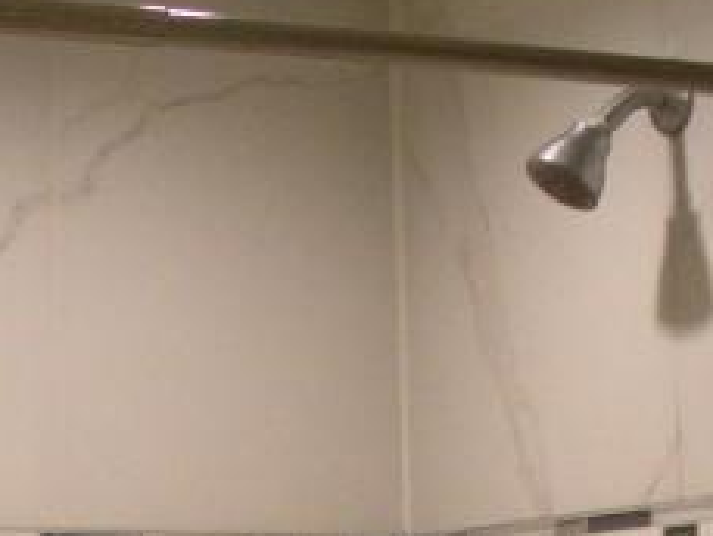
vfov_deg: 8.9
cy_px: 904
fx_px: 3318
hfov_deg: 12.2
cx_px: 90
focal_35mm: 161
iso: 400
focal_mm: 6.3
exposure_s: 1/39.1
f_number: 3.5
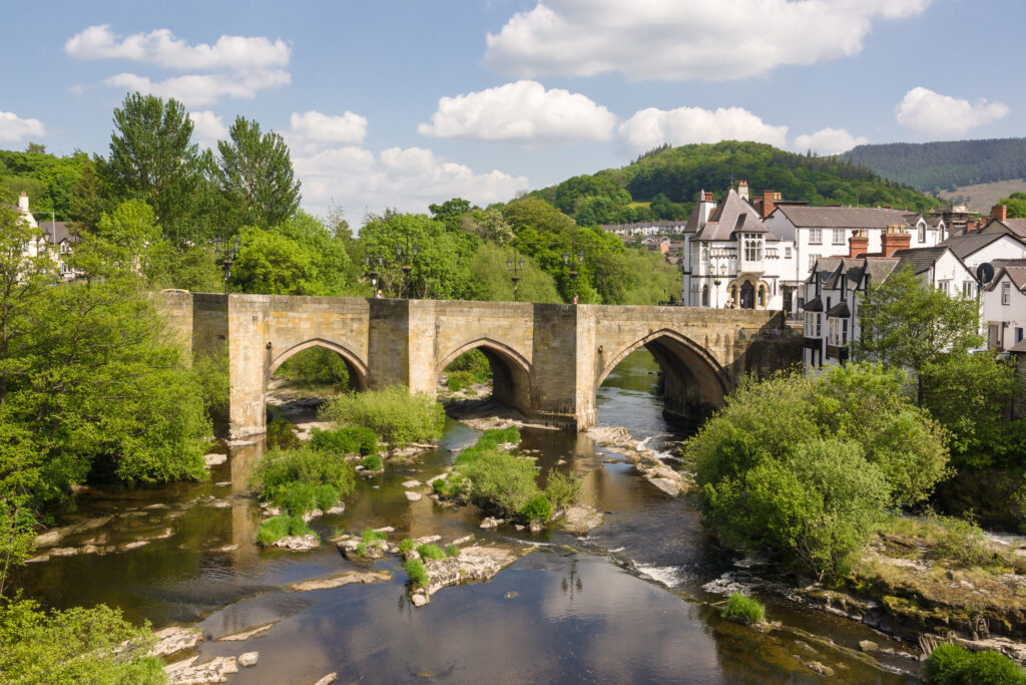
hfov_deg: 49.5
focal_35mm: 39
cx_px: 513
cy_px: 342
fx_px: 1112
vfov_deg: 34.2
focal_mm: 26
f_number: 8
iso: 200
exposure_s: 1/800
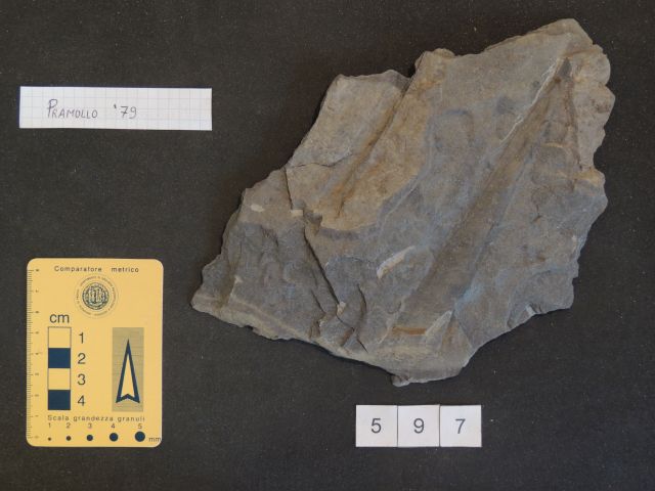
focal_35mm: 75
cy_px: 246
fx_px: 1419
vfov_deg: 19.6
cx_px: 328
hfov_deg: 26.0
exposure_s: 1/30
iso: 400
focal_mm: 13.3
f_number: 3.9
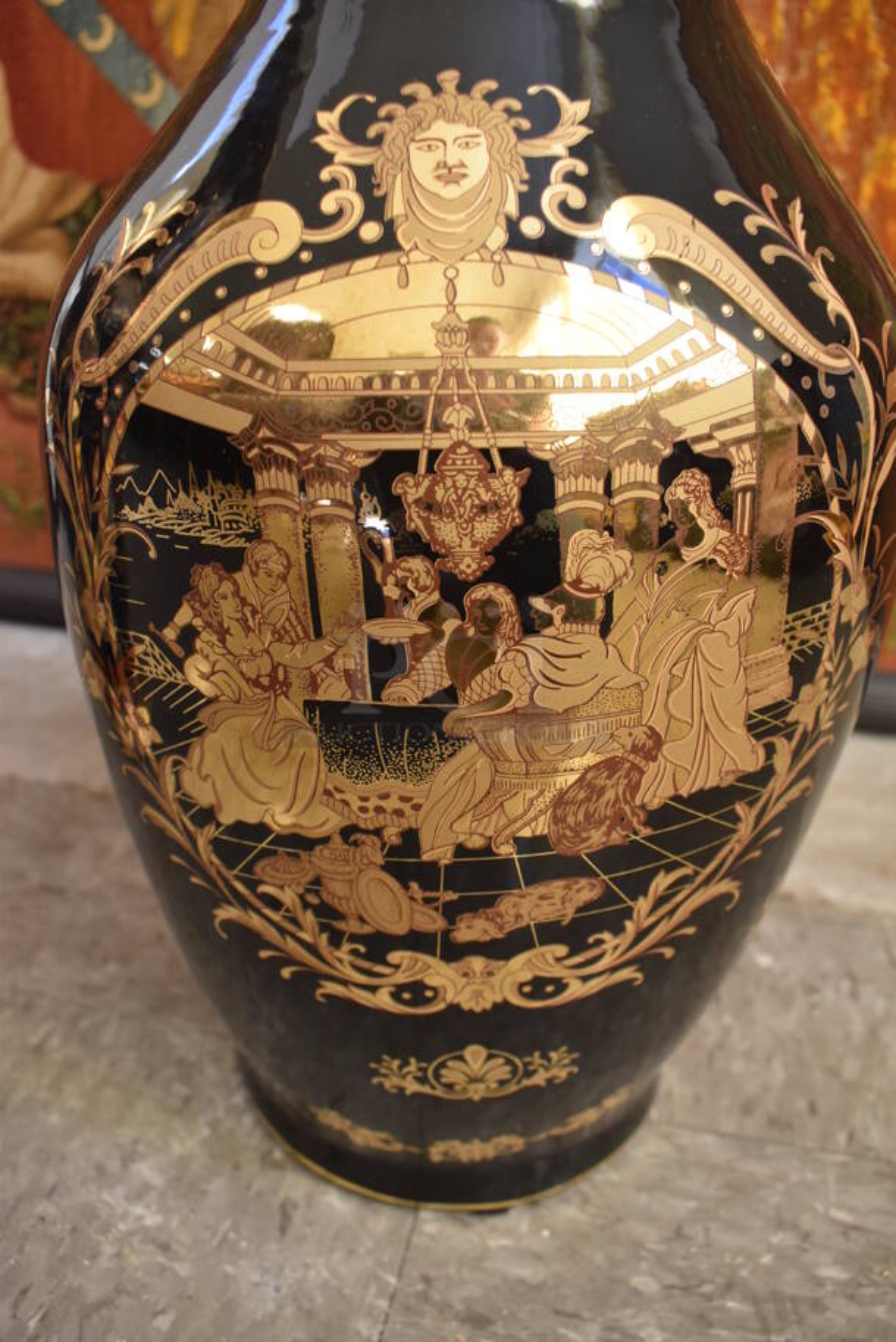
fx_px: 1006
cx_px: 448
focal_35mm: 27
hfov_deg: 48.0
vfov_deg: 67.3
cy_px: 671
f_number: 5.6
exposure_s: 1/60
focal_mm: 18
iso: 800
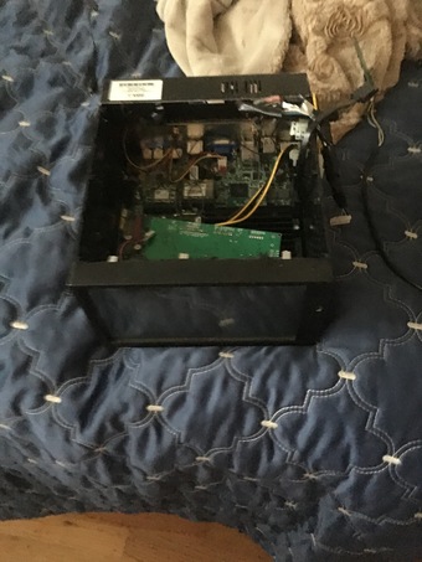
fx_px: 471
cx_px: 211
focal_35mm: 29
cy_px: 281
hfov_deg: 48.2
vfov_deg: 61.6
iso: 1600
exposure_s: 1/15
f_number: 2.2
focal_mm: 4.15
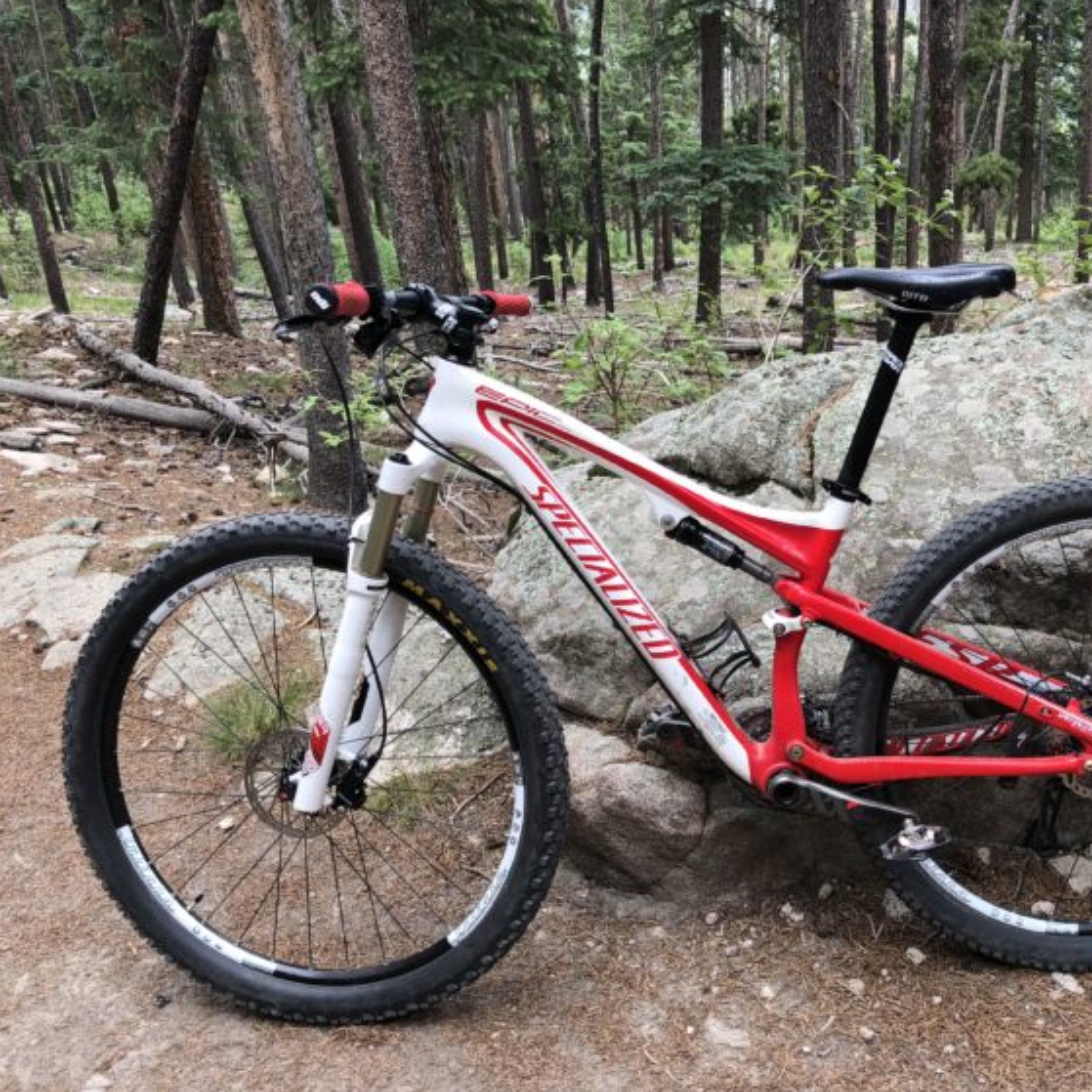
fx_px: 1213
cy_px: 545
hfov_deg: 47.8
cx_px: 715
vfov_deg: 48.5
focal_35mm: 34
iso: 20
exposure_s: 1/215
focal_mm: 4
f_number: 1.8
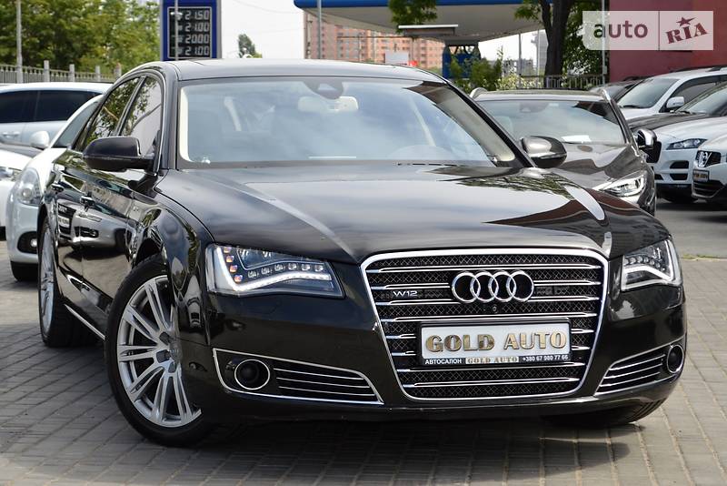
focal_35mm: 82
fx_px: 1667
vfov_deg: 16.6
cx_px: 364
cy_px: 243
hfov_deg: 24.6
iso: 100
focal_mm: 55
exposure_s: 1/200
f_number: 6.3
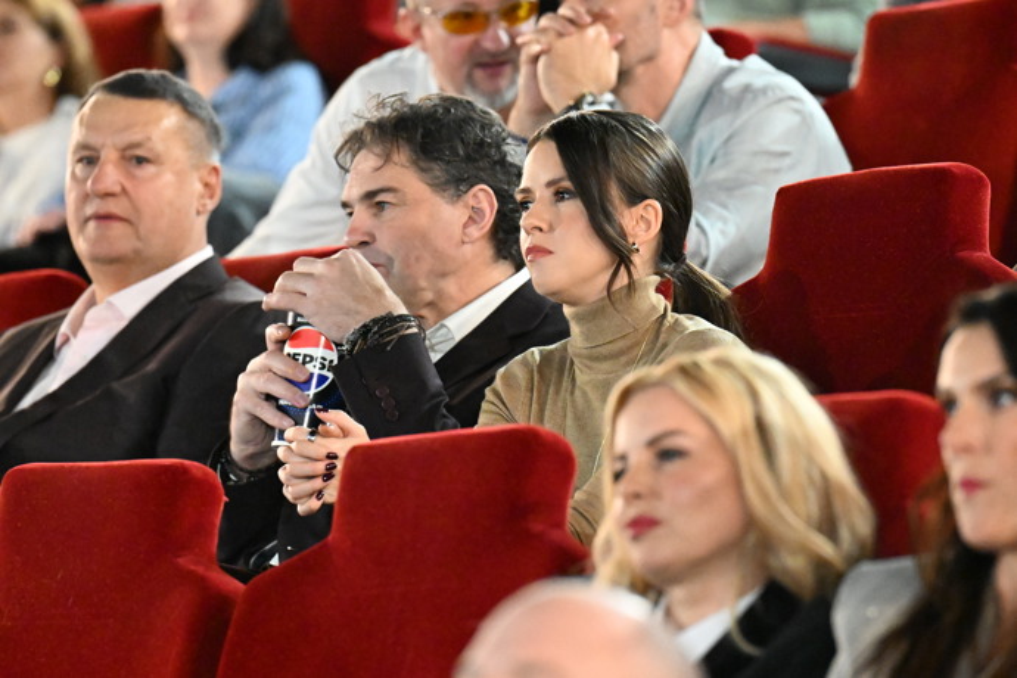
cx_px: 508
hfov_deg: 6.9
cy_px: 339
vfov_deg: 4.6
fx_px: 8474
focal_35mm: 300
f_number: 3.5
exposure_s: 1/50
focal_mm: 200
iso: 12800
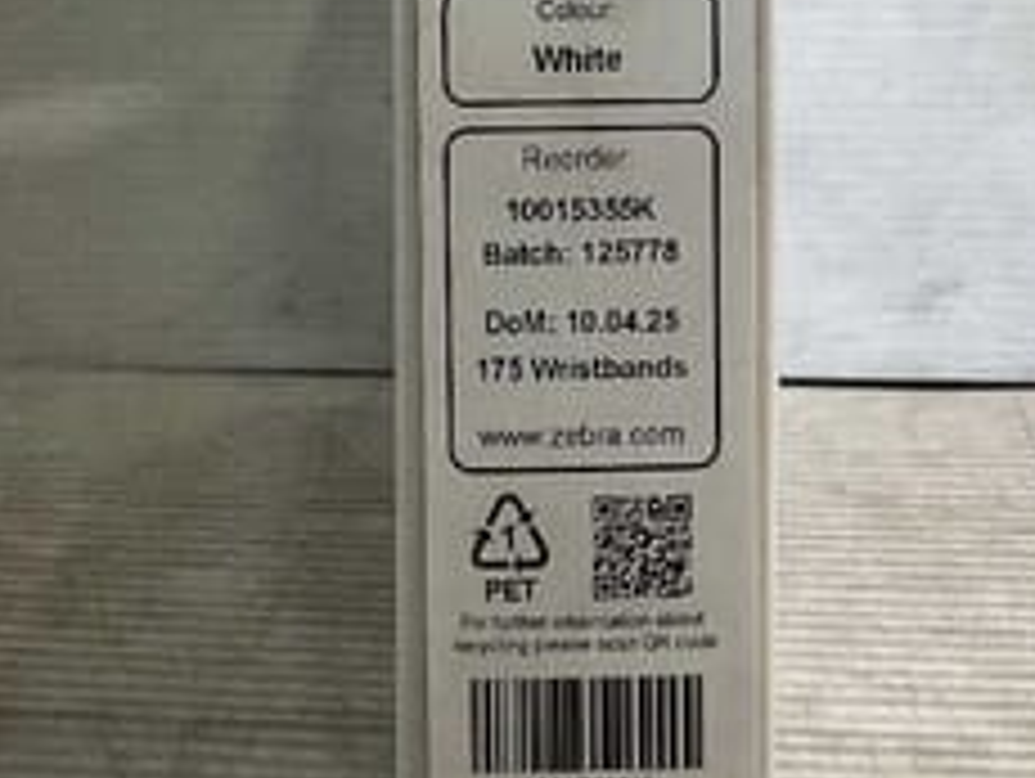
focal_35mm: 63
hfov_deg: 30.7
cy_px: 124
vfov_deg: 22.9
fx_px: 1886
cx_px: 567
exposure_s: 1/50
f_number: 1.8
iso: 40
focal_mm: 3
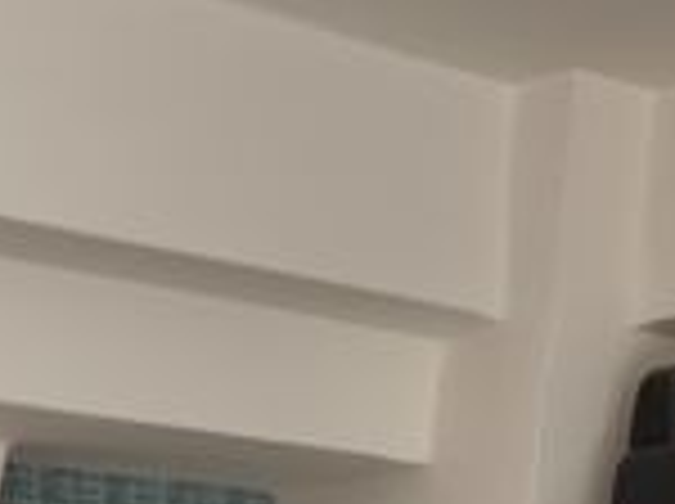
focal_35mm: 108
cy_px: 248
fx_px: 2103
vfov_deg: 13.7
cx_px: 1181
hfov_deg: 15.8
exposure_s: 1/100
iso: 200
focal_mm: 5.35
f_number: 1.7
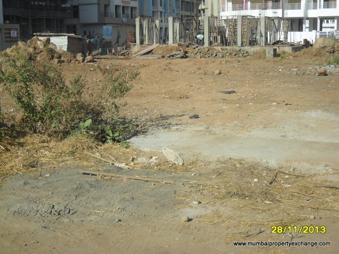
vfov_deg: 28.0
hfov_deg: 36.8
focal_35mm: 52
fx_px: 509
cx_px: 170
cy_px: 127
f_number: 5
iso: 100
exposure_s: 1/750
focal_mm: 9.3
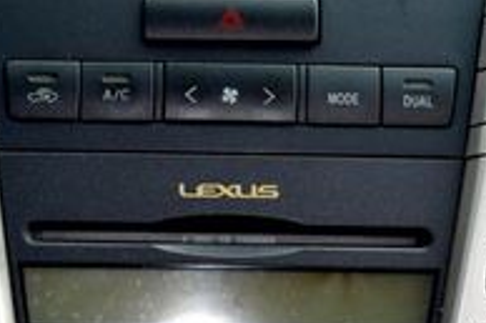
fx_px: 2536
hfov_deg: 10.9
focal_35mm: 188
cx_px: 223
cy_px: 126
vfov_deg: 7.3
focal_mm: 38
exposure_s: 1/125
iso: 720
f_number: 5.6
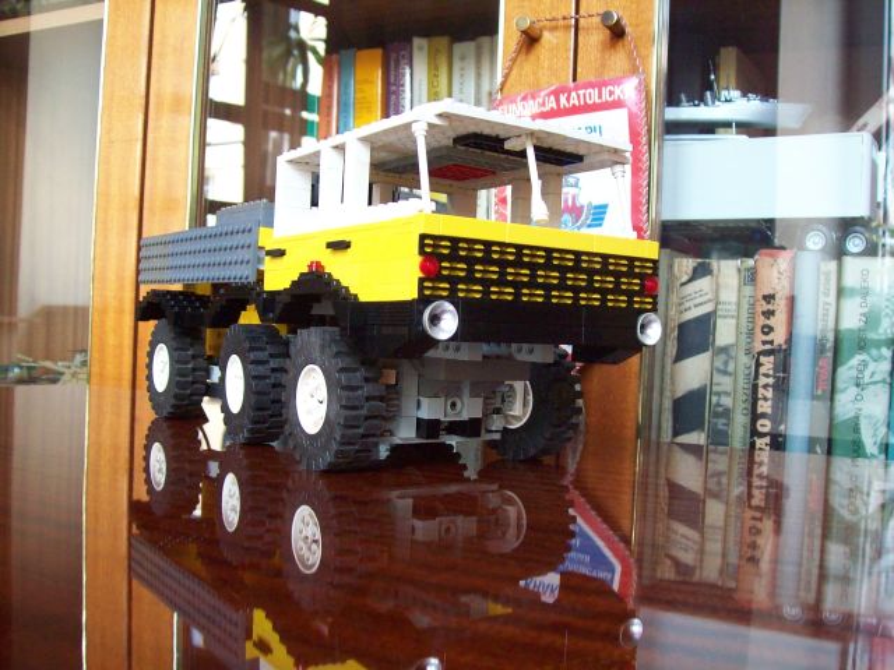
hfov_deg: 51.4
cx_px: 447
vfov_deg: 39.7
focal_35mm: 36
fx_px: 930
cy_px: 335
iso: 160
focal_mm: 6
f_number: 2.7
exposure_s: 1/17
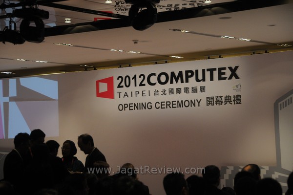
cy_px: 98
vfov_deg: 13.0
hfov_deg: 19.5
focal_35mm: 105
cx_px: 146
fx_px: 854
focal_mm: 70
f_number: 5
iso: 1000
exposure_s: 1/125
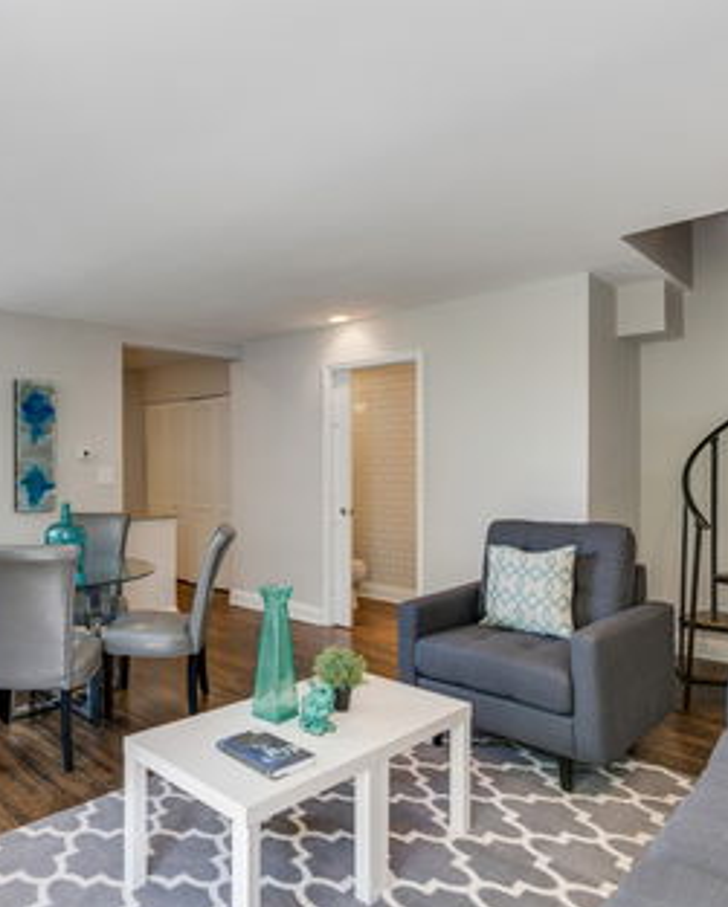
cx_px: 200
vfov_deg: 72.5
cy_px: 458
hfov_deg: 58.4
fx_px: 619
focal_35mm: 23
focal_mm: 16
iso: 125
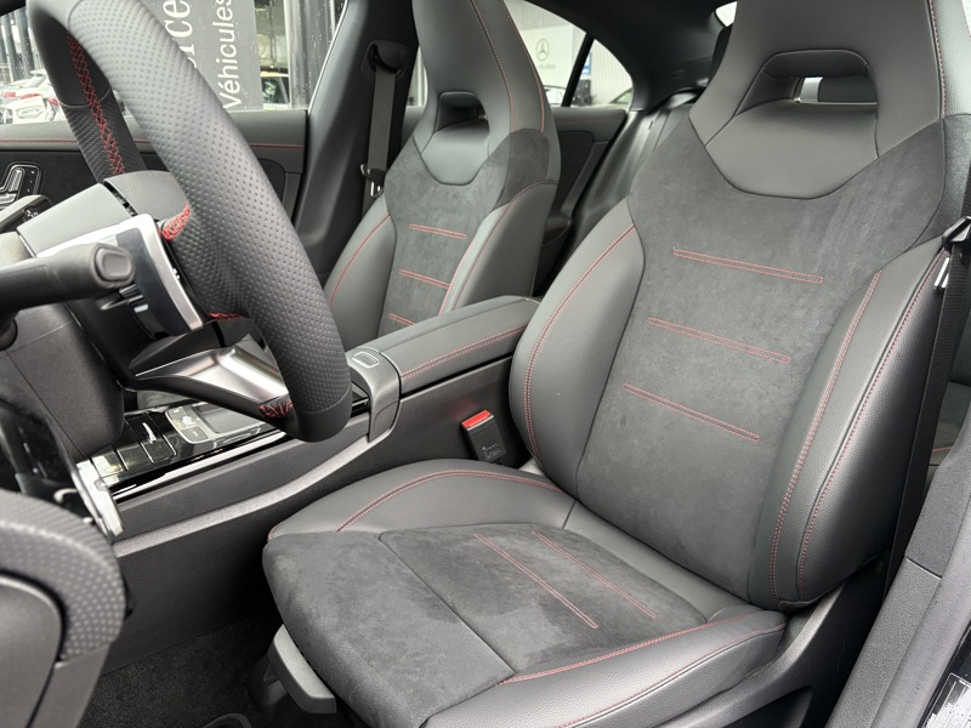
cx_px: 486
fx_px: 729
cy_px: 364
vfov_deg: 53.1
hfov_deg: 67.3
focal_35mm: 26
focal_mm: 5.96
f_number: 1.6
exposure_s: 1/100
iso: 250
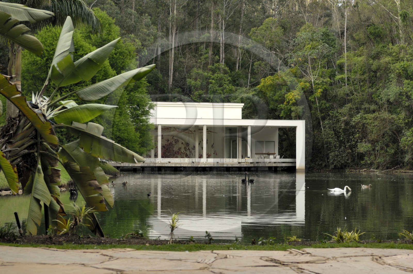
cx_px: 206
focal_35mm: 90
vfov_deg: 15.1
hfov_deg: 22.7
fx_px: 1031
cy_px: 137
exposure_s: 1/80
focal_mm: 60
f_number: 5
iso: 100
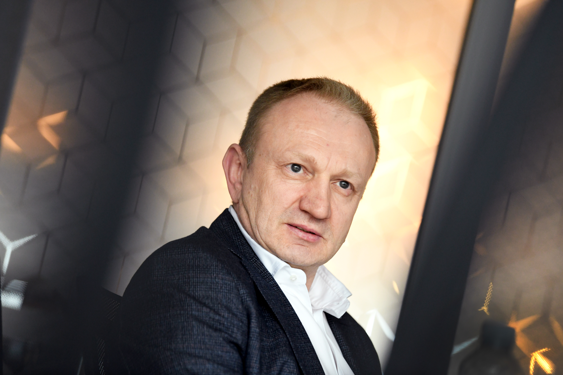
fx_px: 2424
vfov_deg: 8.9
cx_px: 282
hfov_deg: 13.2
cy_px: 188
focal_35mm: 155
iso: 2500
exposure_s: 1/250
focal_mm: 155
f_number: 2.8
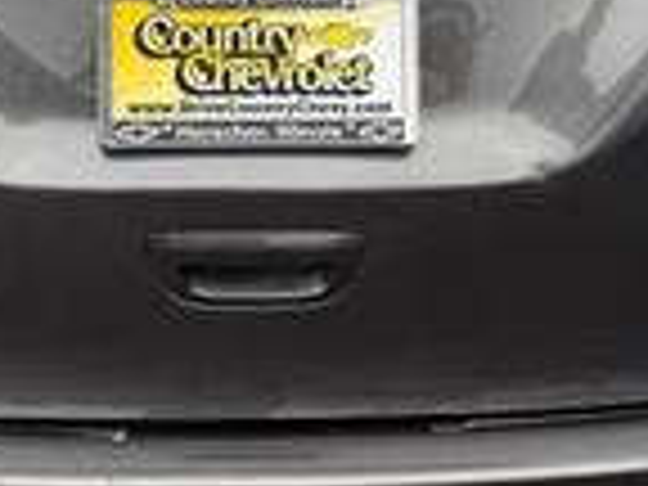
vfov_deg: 17.0
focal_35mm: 84
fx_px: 1572
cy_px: -50
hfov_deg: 23.2
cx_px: 238
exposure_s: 1/909
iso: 100
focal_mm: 6.76
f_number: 1.78
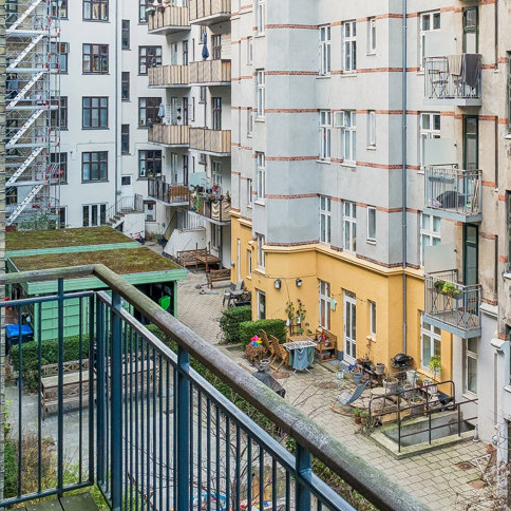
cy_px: 192
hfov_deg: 35.0
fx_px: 789
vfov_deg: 35.7
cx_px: 392
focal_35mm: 47
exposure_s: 1/60
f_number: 5.6
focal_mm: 11.2
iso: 400
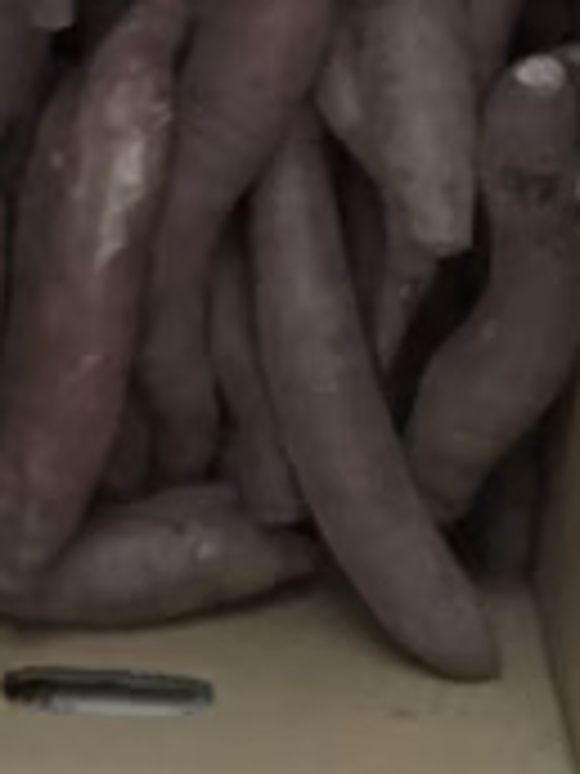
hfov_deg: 22.6
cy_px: -40
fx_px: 1452
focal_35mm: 65
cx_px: 229
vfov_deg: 27.7
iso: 1600
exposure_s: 1/4
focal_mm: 3.99
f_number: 1.8
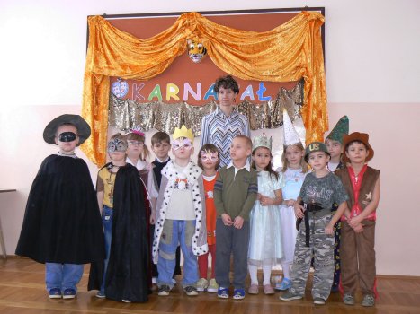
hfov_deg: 45.8
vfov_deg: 35.1
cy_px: 157
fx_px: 497
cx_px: 210
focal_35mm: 41
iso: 160
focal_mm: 6.9
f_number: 2.8
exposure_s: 1/30
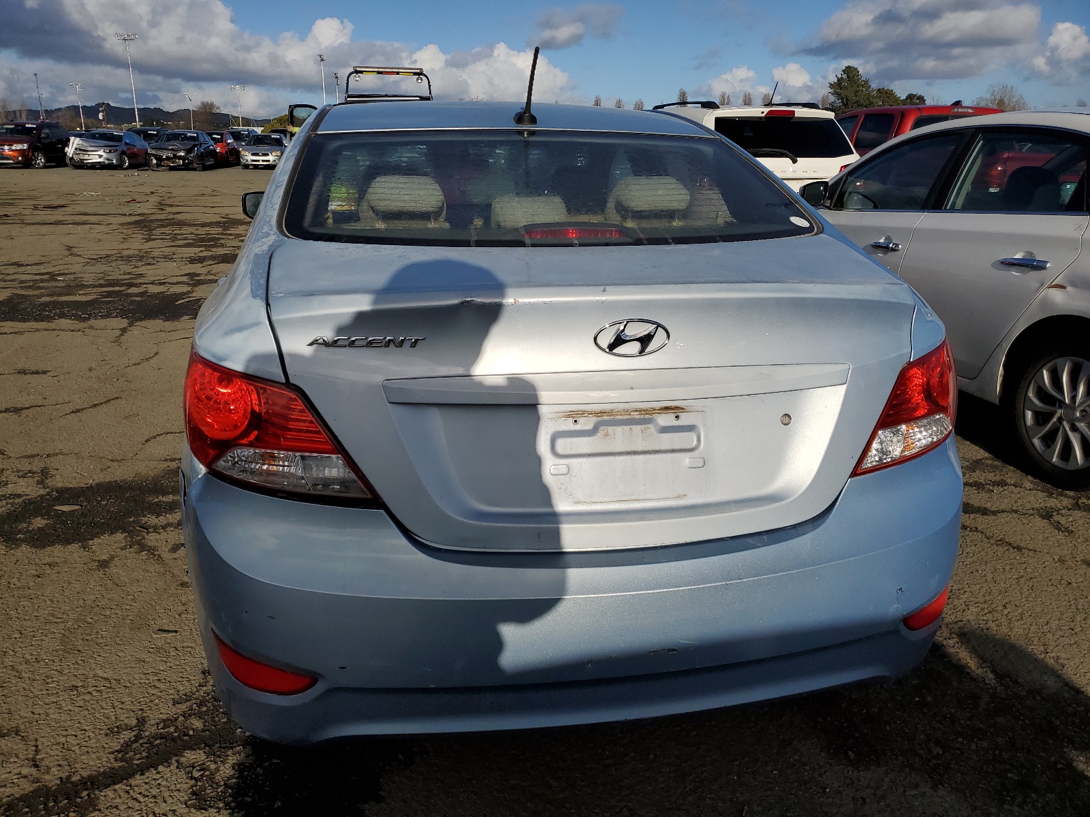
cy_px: 408
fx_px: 819
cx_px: 545
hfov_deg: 67.3
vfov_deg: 53.1
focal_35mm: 26
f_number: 1.5
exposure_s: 1/10000
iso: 51
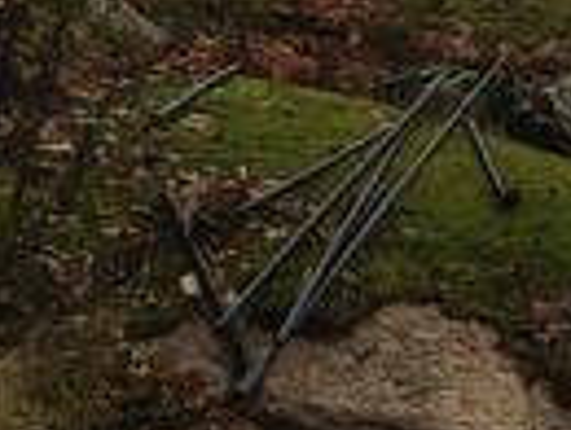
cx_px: 791
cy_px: -158
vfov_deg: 15.7
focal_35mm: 89
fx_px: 1471
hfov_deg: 19.8
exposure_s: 1/33
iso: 50
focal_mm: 4.15
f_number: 2.2
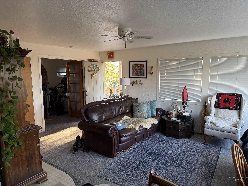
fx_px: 172
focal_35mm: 24
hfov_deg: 71.6
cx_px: 124
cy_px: 93
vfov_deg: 56.8
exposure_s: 1/121
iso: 200
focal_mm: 6.76
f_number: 1.78
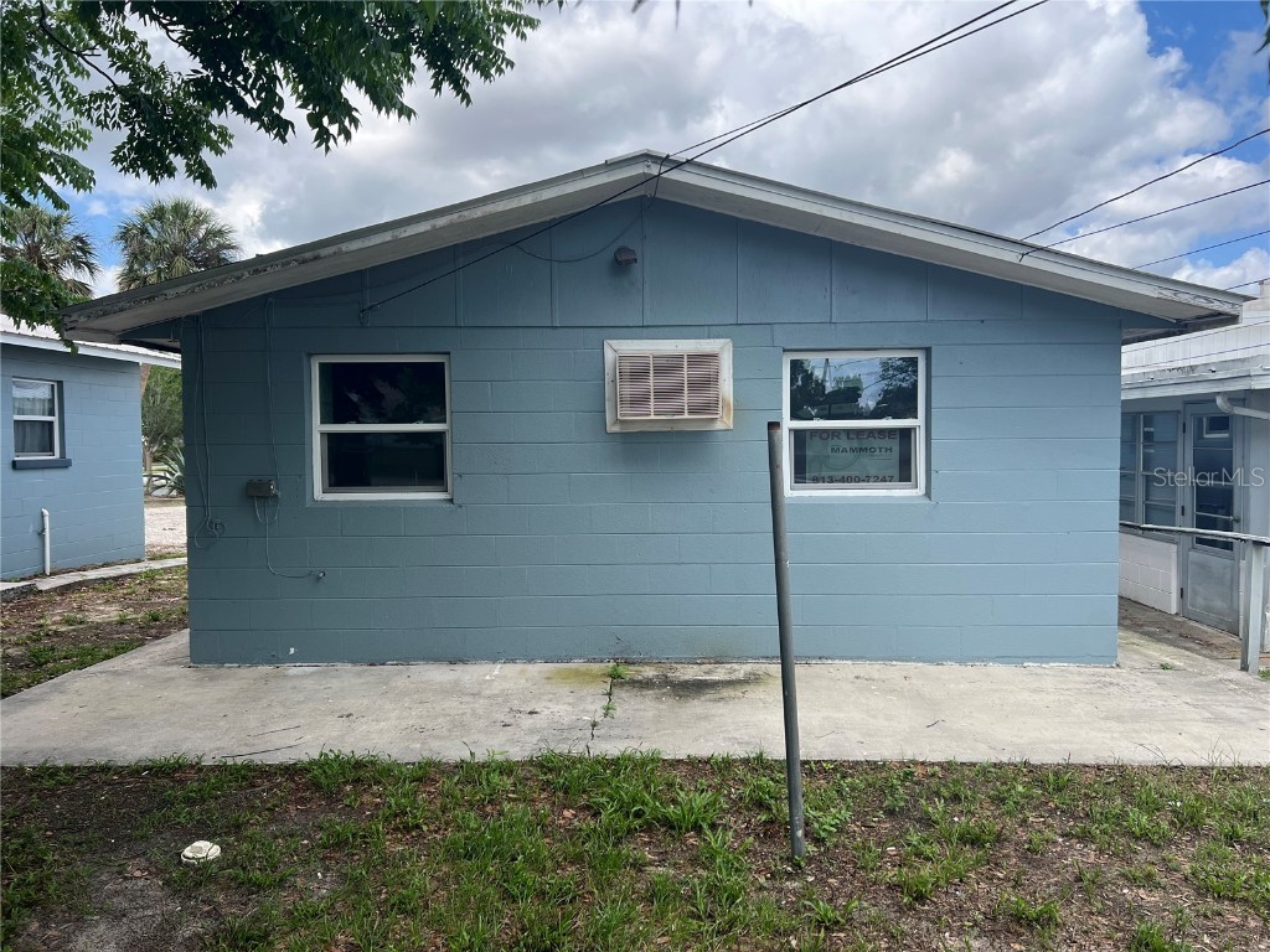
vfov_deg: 53.1
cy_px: 476
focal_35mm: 26
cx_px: 635
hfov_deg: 67.3
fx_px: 954
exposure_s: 1/1779
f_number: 1.5
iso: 50
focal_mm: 5.7
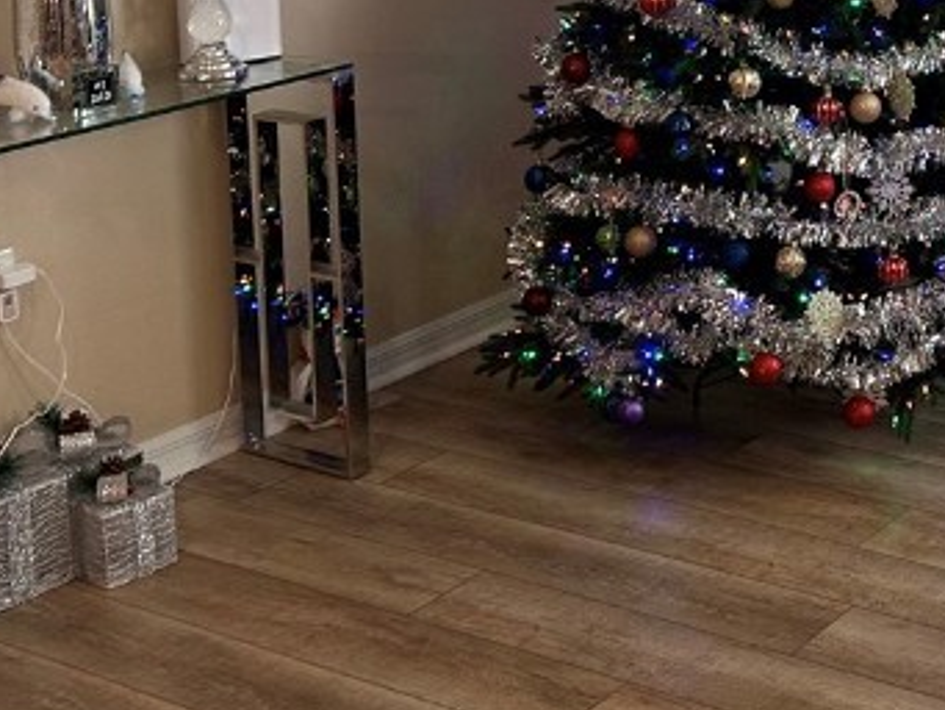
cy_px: -144
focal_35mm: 72
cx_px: 962
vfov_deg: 19.3
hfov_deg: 25.6
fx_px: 1966
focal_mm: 6.86
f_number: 1.78
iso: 125
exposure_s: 1/60
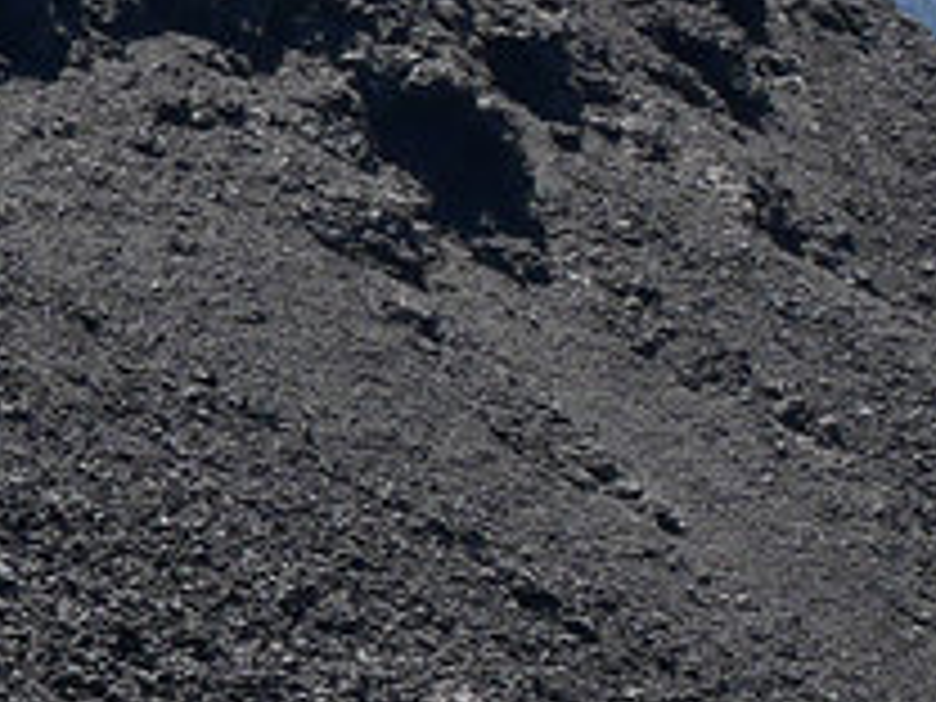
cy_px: 353
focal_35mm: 568
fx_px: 15358
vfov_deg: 2.6
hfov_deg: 3.4
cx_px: -2200
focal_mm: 37
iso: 200
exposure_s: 1/320
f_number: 8
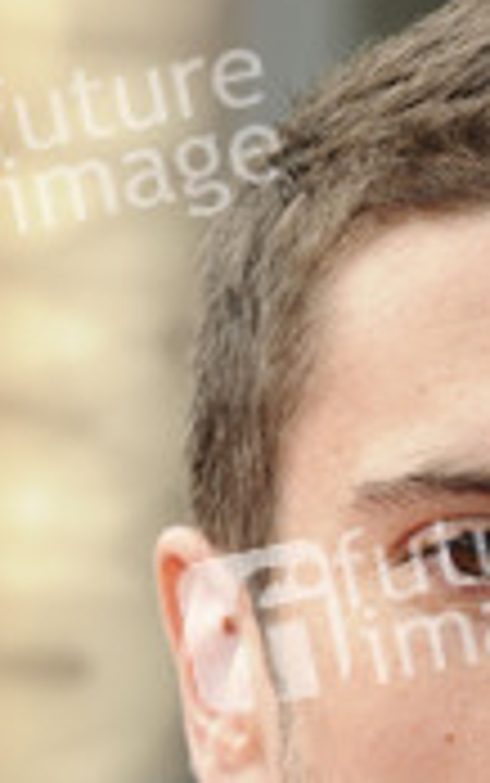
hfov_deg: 2.9
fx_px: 9727
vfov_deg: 4.6
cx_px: 542
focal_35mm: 456
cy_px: 832
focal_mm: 130
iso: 400
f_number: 5
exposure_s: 1/160
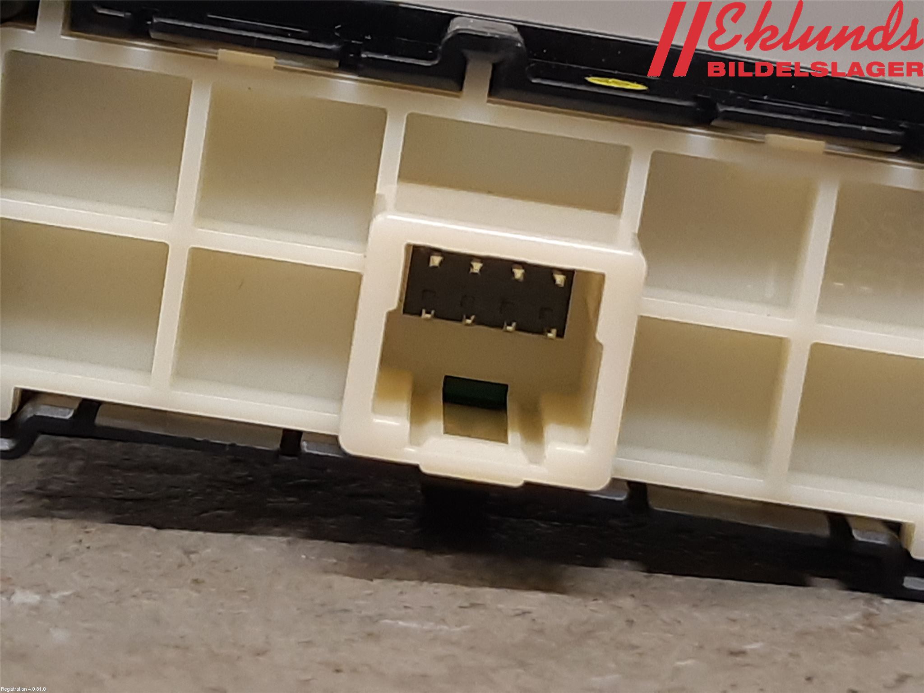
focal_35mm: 26
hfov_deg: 67.3
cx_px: 462
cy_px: 346
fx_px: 694
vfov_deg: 53.1
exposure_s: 1/50
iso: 125
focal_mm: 3.93
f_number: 1.7
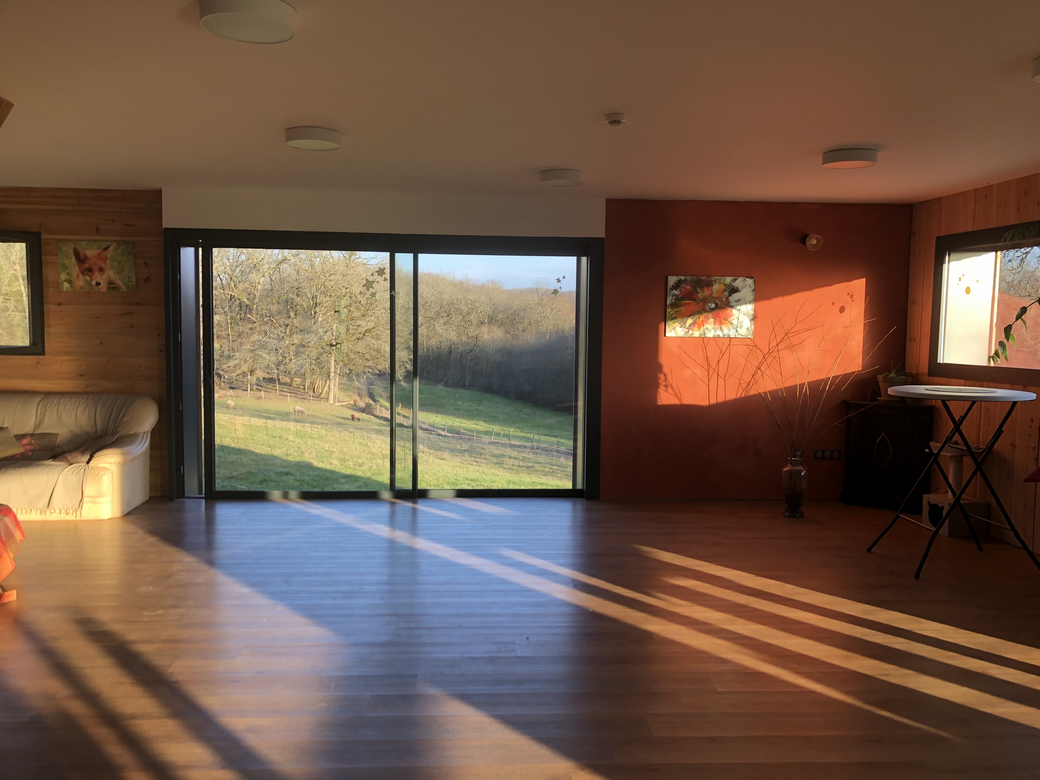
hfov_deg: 63.4
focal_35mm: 28
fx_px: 841
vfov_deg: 49.7
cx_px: 520
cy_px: 390
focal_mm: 4
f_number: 1.8
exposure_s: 1/120
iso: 32
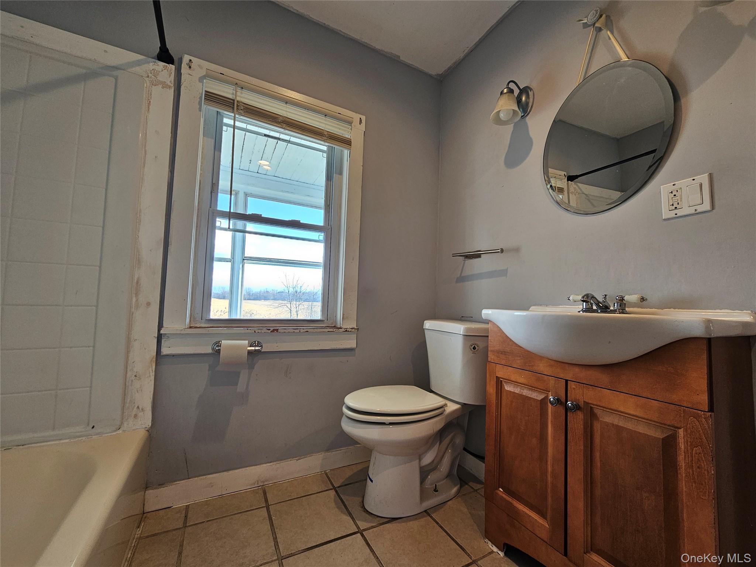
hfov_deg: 106.2
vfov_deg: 89.9
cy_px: 284
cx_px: 378
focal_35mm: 13
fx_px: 284
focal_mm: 2.2
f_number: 2.2
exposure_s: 1/60
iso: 50
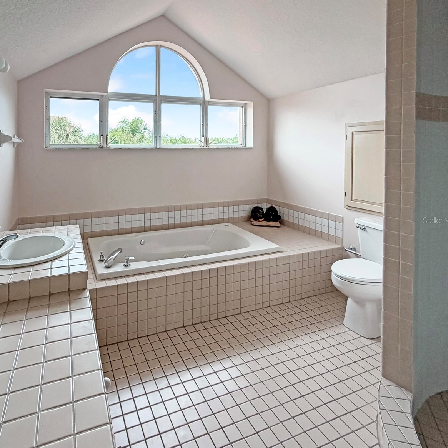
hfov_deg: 81.3
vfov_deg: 84.0
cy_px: 220
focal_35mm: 17
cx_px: 152
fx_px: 249
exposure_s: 1/121
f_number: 2.2
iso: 125
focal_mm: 2.22
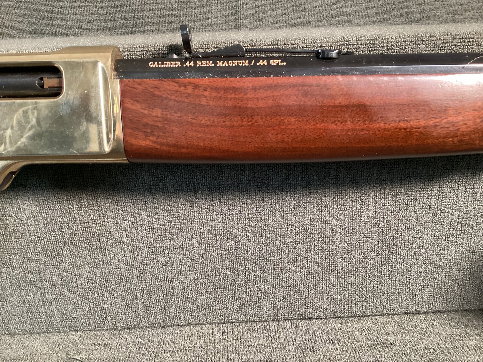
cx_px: 242
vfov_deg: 45.4
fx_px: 433
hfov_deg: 58.3
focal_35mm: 31
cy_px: 181
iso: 400
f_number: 2.4
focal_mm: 3.3
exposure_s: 1/40
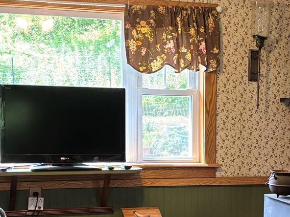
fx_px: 754
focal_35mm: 90
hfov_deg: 21.4
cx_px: 242
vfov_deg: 16.2
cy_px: 189
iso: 125
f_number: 1.6
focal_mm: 5.96
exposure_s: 1/60
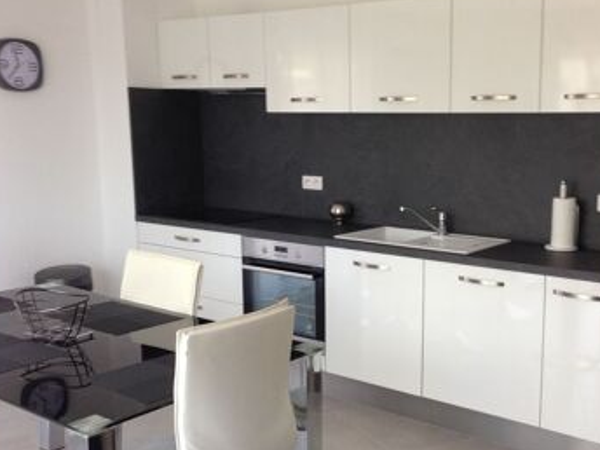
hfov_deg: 41.1
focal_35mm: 46
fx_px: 797
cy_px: 239
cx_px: 344
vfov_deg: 31.5
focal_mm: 4.12
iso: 100
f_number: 2.4
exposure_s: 1/120
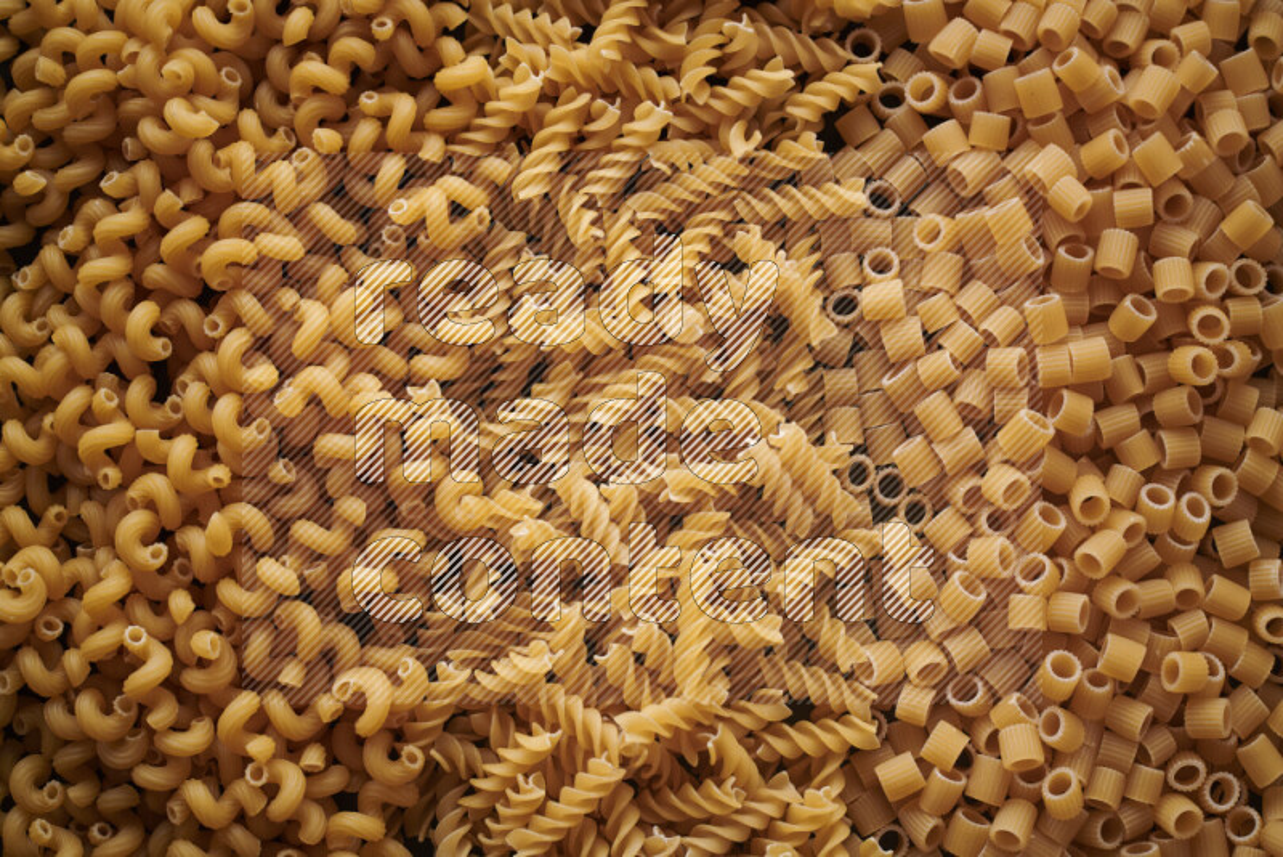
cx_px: 642
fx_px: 1782
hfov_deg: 39.6
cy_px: 428
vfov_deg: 27.0
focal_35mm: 50
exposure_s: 1/100
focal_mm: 50
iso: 160
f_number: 8
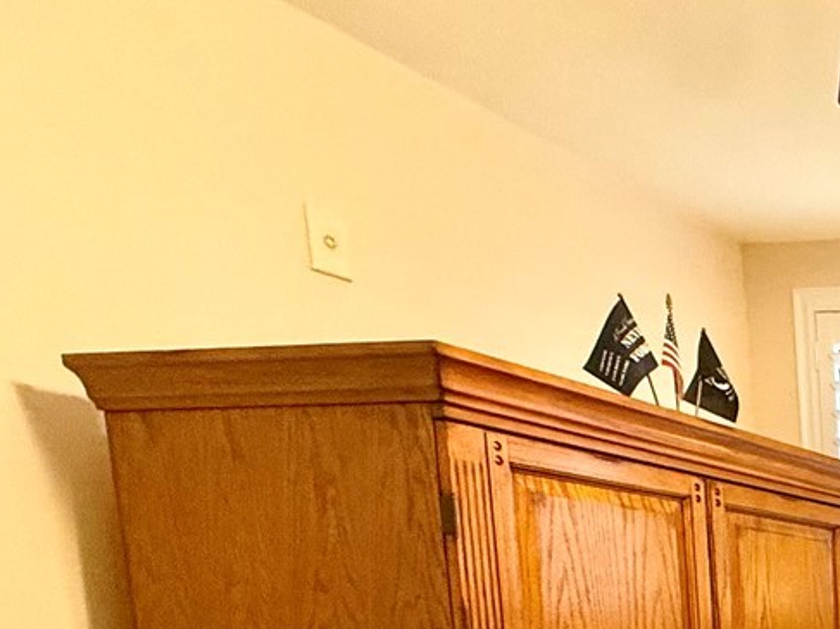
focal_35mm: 46
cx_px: 1335
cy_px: 813
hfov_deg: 26.2
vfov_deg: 26.7
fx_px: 1116
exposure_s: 1/120
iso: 200
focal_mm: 2.22
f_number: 2.2
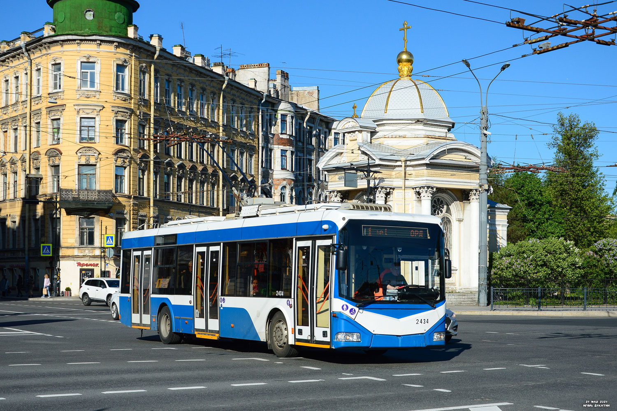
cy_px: 206
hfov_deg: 35.1
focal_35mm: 57
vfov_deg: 23.8
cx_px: 308
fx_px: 977
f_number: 7.1
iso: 200
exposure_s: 1/1000
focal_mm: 38
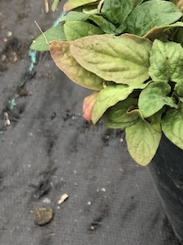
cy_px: 129
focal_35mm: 84
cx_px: 242
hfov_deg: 16.5
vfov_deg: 23.3
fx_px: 593
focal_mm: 4
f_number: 1.8
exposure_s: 1/40
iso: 25
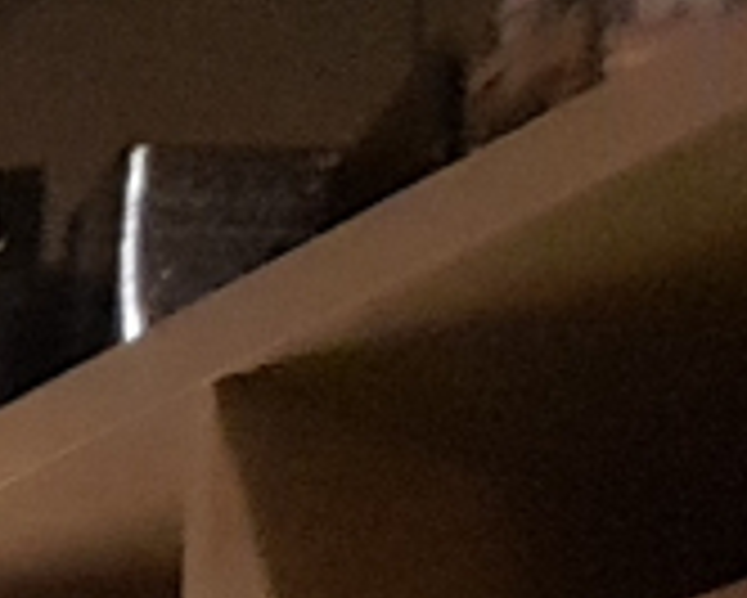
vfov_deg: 9.4
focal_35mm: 148
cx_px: -1580
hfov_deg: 9.6
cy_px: 1421
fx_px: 3274
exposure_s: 1/17
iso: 320
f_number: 1.7
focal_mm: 2.1
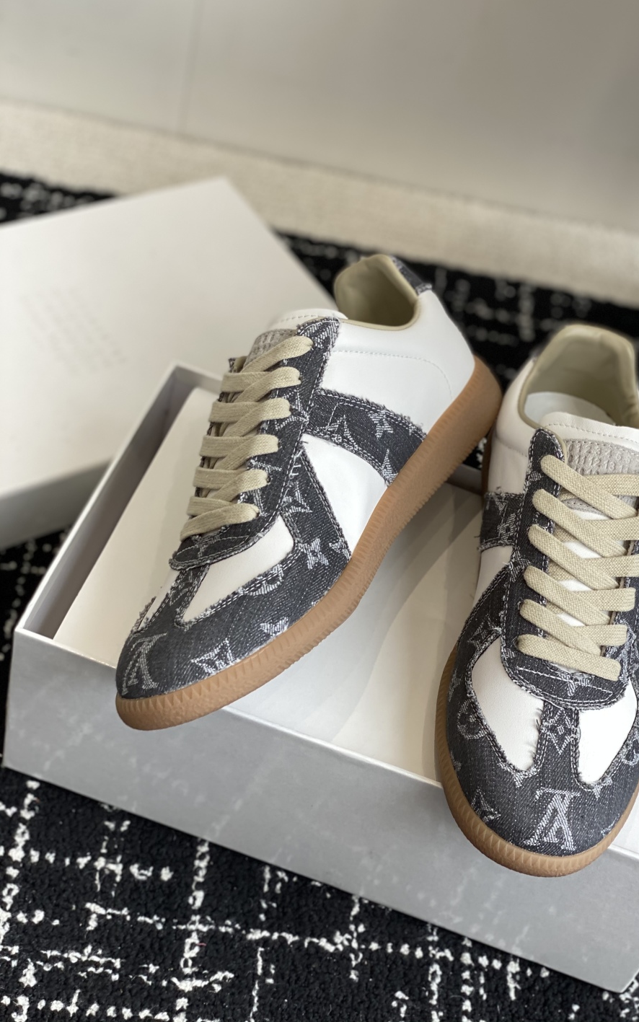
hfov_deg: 23.1
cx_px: 389
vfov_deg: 36.3
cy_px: 503
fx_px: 1560
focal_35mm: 56
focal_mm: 6
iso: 25
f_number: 2
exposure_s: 1/122
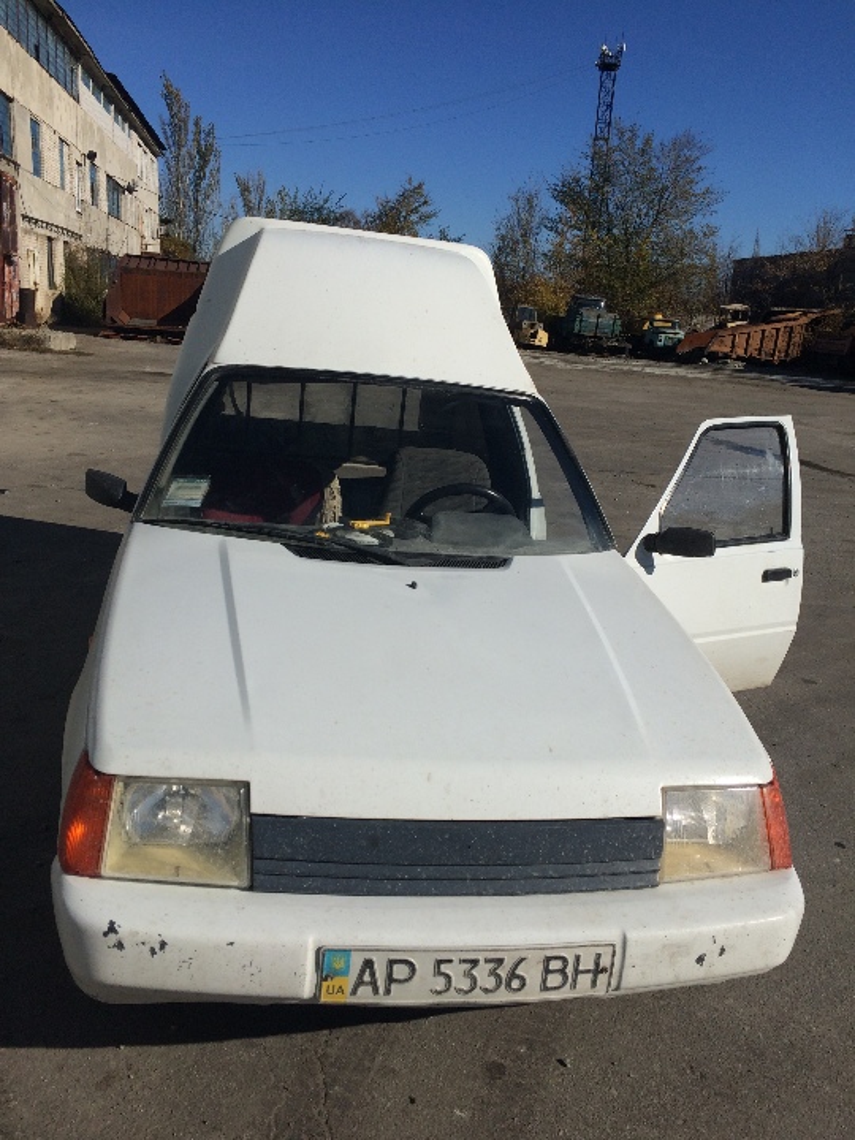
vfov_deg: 61.7
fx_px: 955
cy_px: 570
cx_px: 428
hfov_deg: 48.2
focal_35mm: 29
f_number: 2.2
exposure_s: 1/4566
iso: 32
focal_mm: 4.15
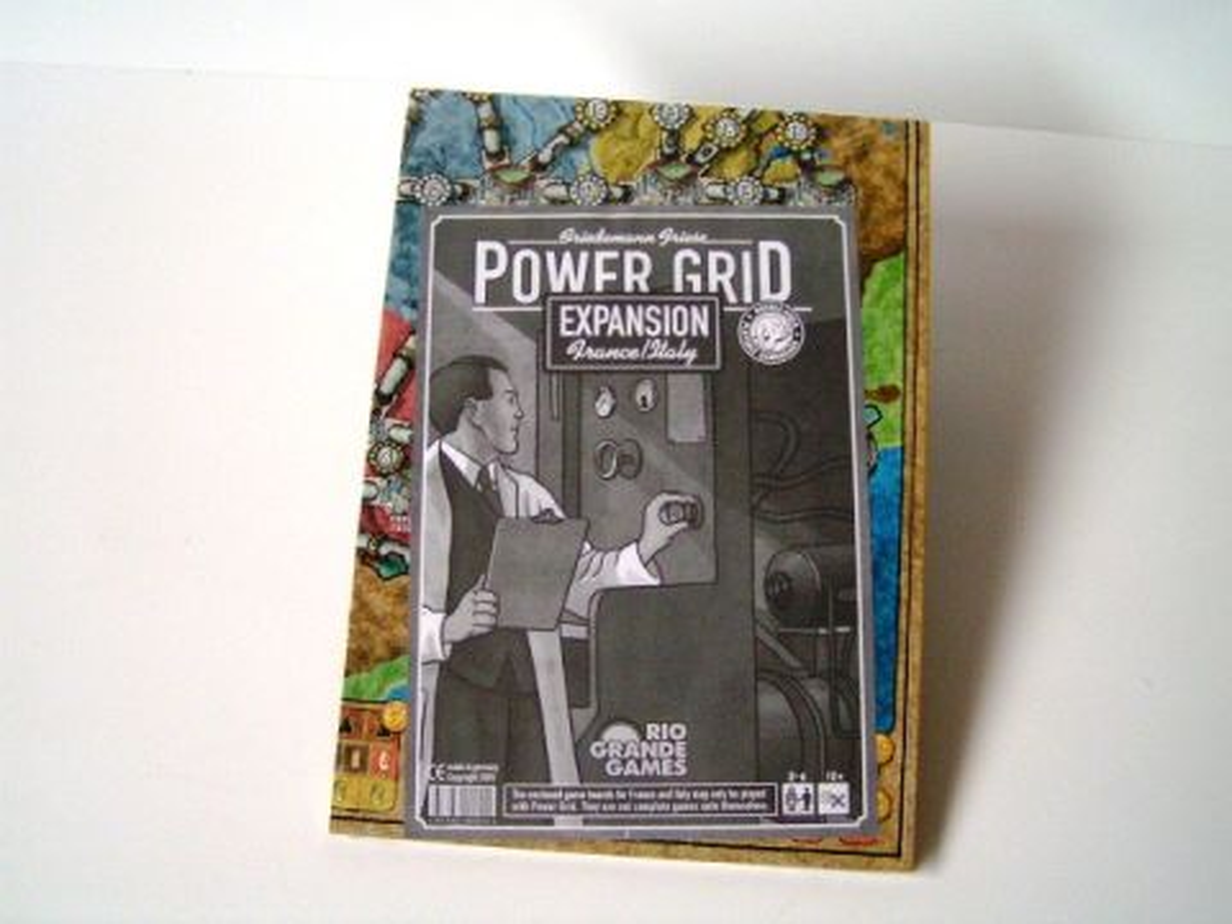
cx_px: 616
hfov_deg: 49.0
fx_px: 1352
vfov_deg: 37.7
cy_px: 462
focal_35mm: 38
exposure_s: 1/25
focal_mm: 5.8
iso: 200
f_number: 2.8
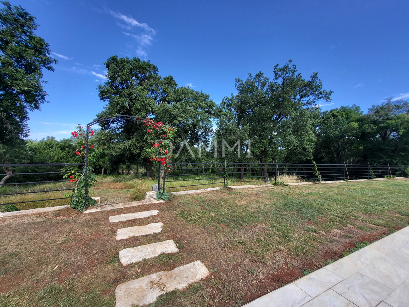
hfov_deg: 106.2
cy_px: 154
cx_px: 204
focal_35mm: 13
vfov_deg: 89.9
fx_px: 154
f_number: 2.2
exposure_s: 1/373
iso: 32
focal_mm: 1.74
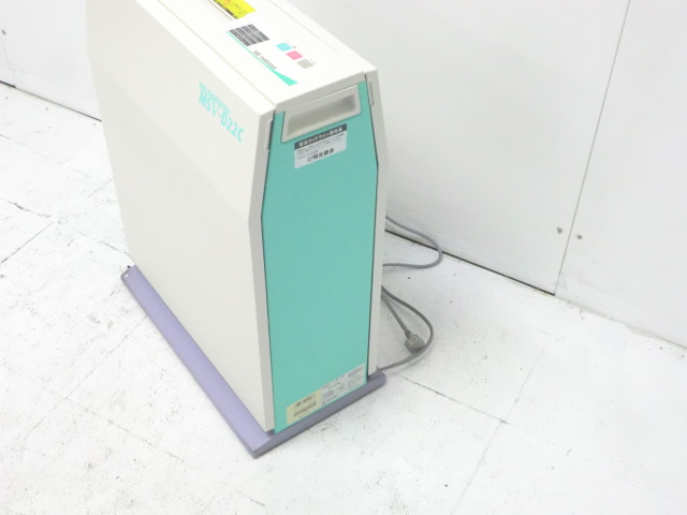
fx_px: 893
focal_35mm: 45
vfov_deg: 32.2
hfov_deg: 42.1
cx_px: 344
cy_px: 258
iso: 800
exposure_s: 1/40
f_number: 4.3
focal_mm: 8.2
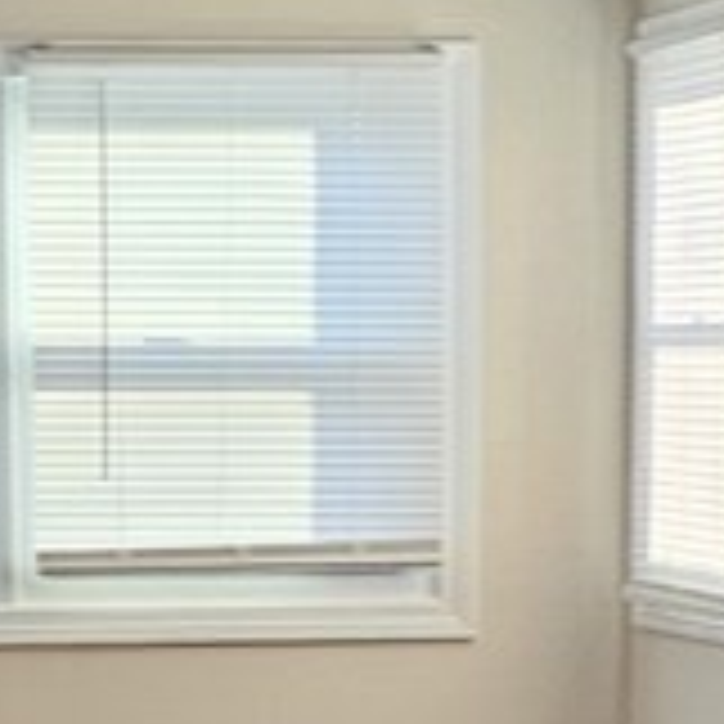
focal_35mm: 194
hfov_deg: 9.0
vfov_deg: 8.8
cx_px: 396
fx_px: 4591
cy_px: 1016
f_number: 1.7
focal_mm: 6.3
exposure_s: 1/120
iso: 320
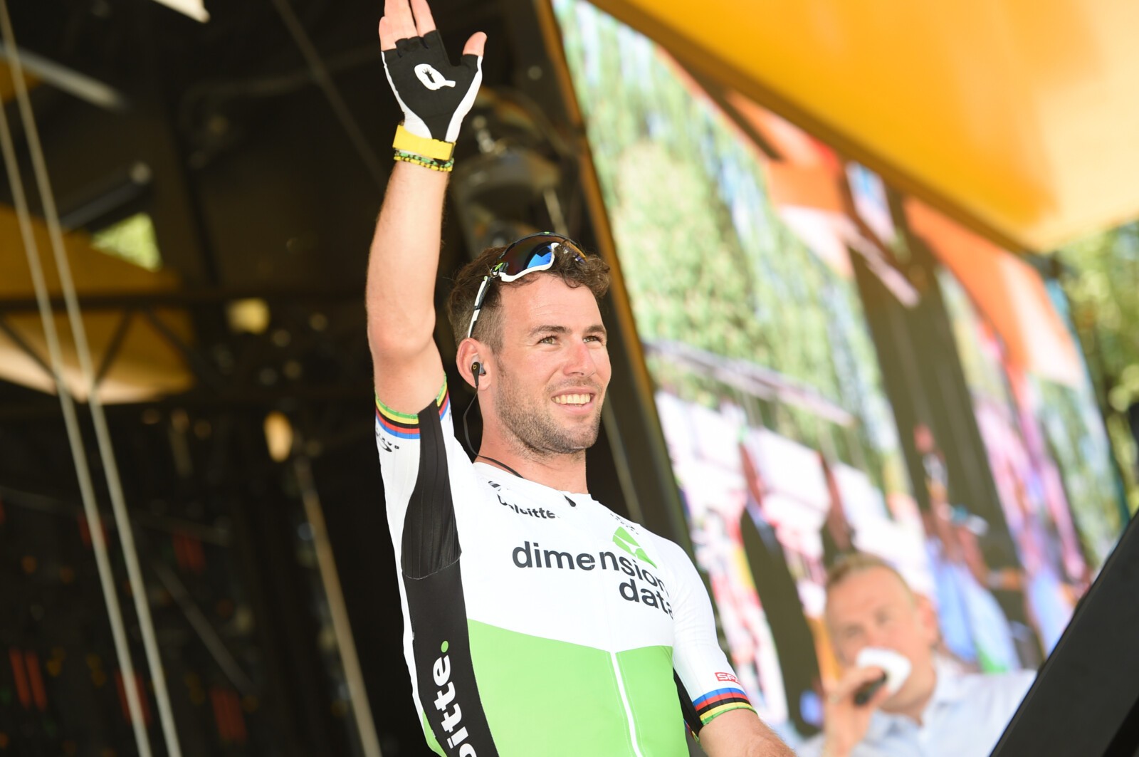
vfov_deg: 10.1
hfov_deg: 15.2
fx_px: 4266
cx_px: 570
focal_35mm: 135
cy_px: 378
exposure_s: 1/250
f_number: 4
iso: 200
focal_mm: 135
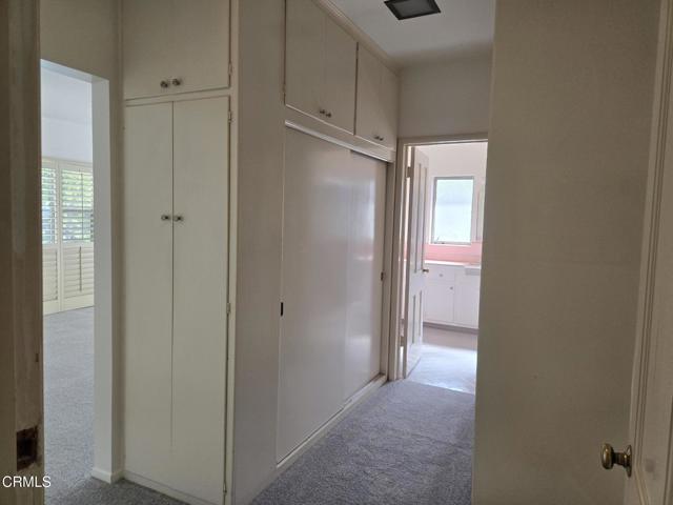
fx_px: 447
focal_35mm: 23
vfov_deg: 58.9
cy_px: 252
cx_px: 336
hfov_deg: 73.9
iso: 100
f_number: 1.8
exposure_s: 1/120
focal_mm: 5.4
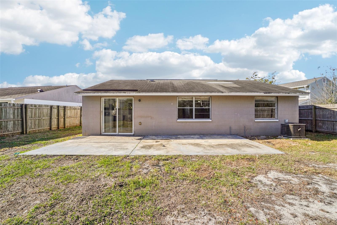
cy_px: 112
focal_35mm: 15
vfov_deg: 77.3
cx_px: 168
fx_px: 140
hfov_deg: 100.4
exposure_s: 1/200
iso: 100
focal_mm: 10
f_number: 8
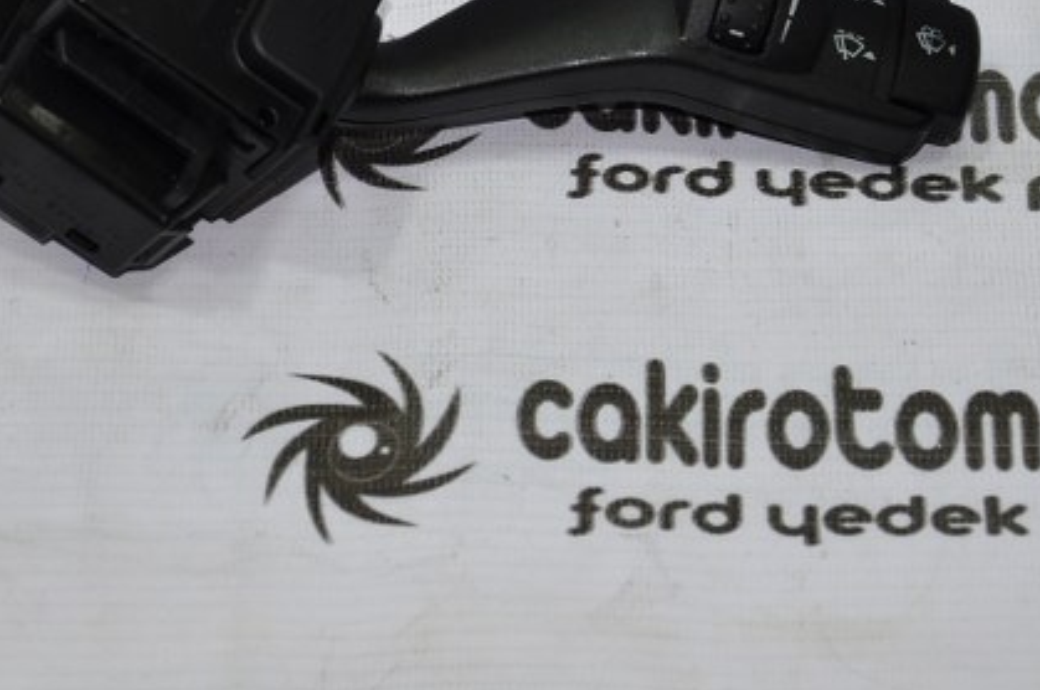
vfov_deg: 7.3
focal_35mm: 187
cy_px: 15
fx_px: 5394
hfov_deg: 11.0
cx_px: 439
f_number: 5
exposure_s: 1/60
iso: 200
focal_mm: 58
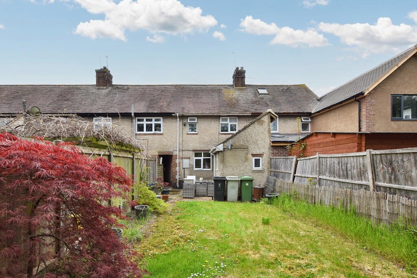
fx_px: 191
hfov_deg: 95.0
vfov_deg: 72.0
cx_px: 208
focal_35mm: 16
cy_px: 139
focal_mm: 11
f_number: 8
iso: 110
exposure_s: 1/250
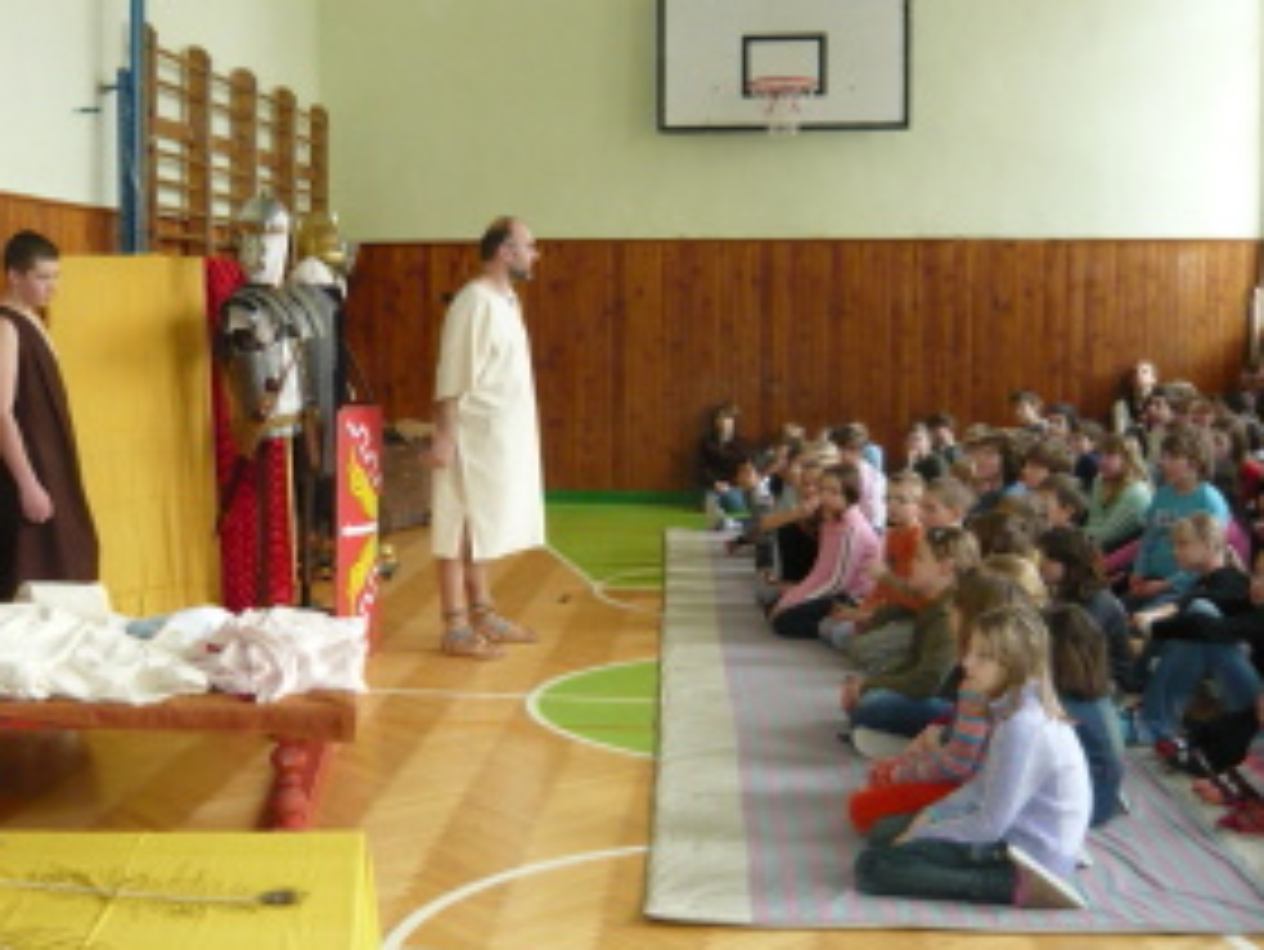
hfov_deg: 40.0
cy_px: 522
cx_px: 427
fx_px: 1717
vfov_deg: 30.9
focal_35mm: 47
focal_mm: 5.5
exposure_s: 1/30
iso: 250
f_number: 2.8
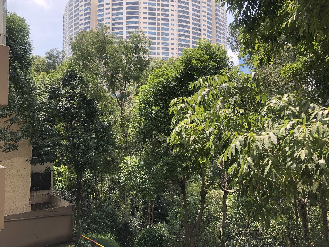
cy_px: 124
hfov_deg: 63.4
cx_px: 164
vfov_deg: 49.8
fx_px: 266
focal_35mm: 28
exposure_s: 1/534
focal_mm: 4
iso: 20
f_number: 1.8
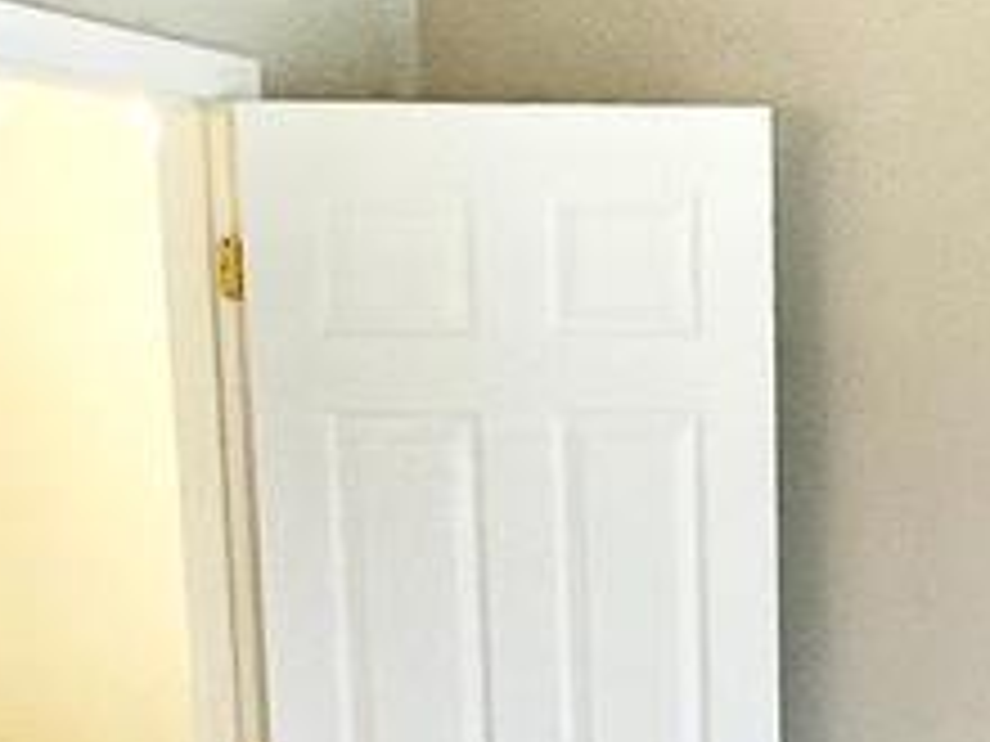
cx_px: 864
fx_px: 2431
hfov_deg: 22.5
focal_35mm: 85
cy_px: 1043
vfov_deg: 16.2
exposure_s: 1/84
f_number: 1.8
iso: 250
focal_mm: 1.57
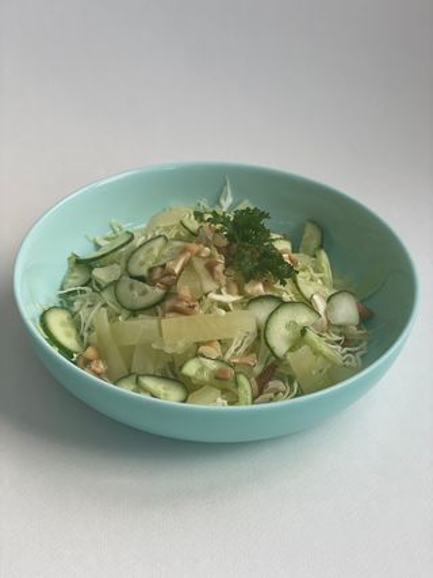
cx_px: 216
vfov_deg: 36.8
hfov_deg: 28.0
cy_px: 289
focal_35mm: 52
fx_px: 868
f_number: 2
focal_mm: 6
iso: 50
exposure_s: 1/122
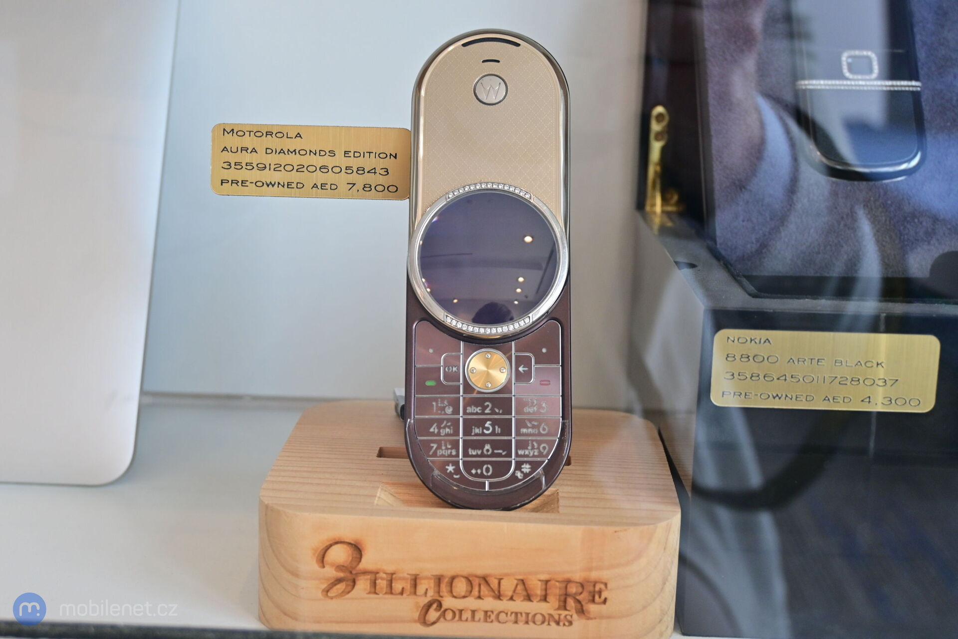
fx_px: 1357
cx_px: 479
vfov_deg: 26.5
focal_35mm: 51
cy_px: 320
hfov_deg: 38.9
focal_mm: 34
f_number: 5
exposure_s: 1/100
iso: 400
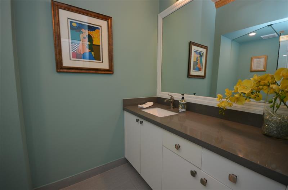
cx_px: 144
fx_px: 138
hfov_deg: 92.6
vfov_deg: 69.3
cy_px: 95
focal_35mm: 17
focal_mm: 11.5
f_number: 5
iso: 200
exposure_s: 1/60
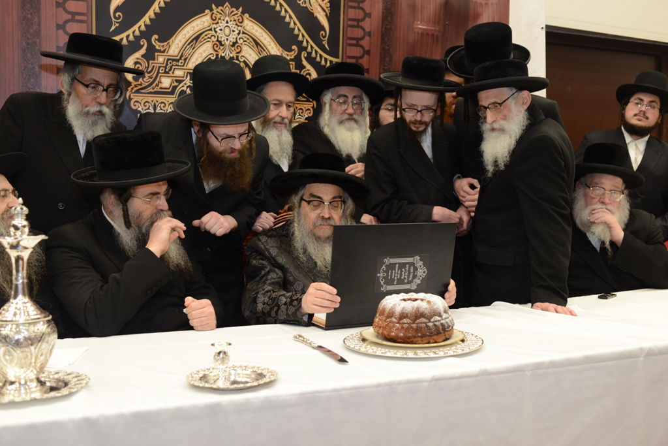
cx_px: 334
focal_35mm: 35
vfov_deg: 37.9
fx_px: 649
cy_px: 223
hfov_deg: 54.4
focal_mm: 35
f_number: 5
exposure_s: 1/200
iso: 1600
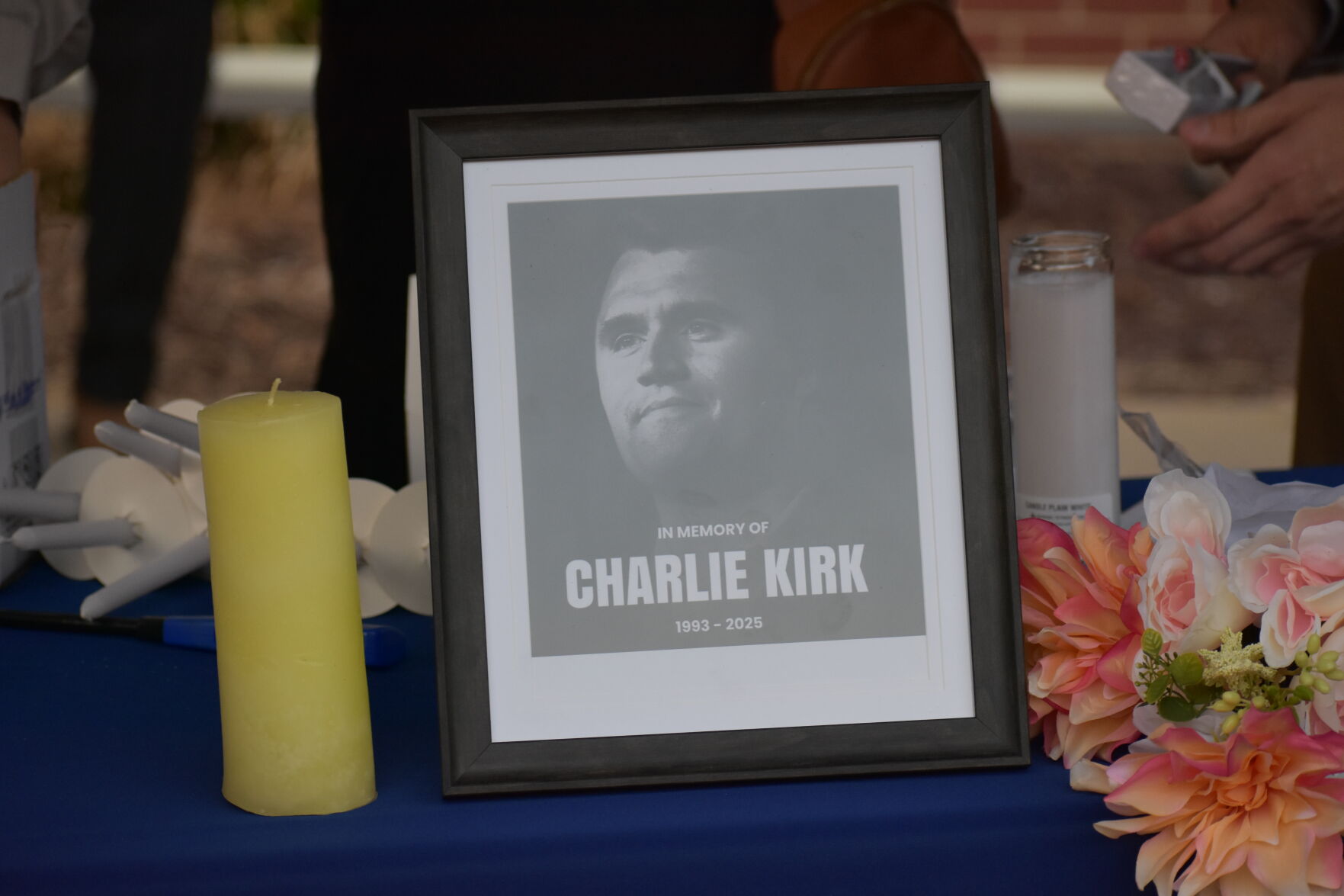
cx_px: 672
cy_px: 448
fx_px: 5599
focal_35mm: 150
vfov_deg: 9.1
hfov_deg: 13.7
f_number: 4.8
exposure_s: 1/250
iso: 1100
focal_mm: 100
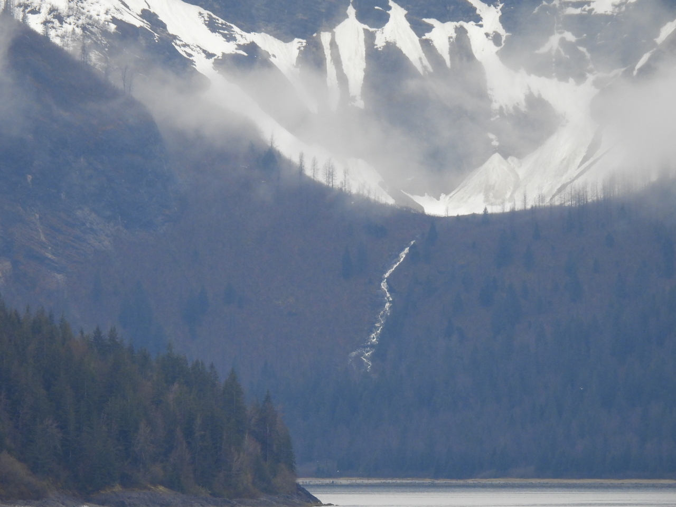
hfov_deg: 3.1
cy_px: 254
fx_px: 12694
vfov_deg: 2.3
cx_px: 338
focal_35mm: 650
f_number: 5.6
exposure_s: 1/500
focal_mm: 116
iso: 360
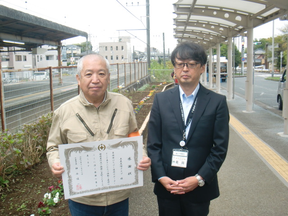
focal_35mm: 38
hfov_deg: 49.0
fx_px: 316
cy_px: 108
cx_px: 144
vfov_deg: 37.7
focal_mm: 6.66
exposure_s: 1/60
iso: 80
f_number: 3.9
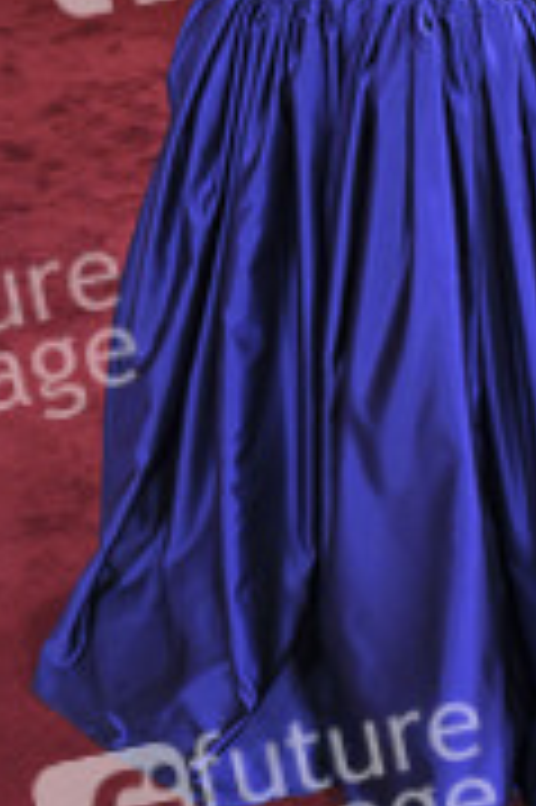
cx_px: 396
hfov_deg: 17.4
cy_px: 135
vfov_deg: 25.5
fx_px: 1745
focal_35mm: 78
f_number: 5.6
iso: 2500
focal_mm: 35
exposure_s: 1/320
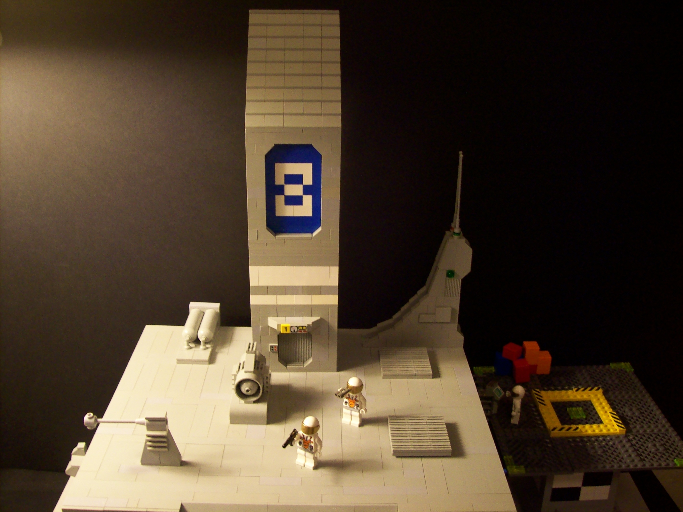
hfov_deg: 51.4
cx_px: 342
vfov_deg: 39.6
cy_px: 256
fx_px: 710
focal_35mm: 36
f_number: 2.7
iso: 160
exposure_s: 1/22.5
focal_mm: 6
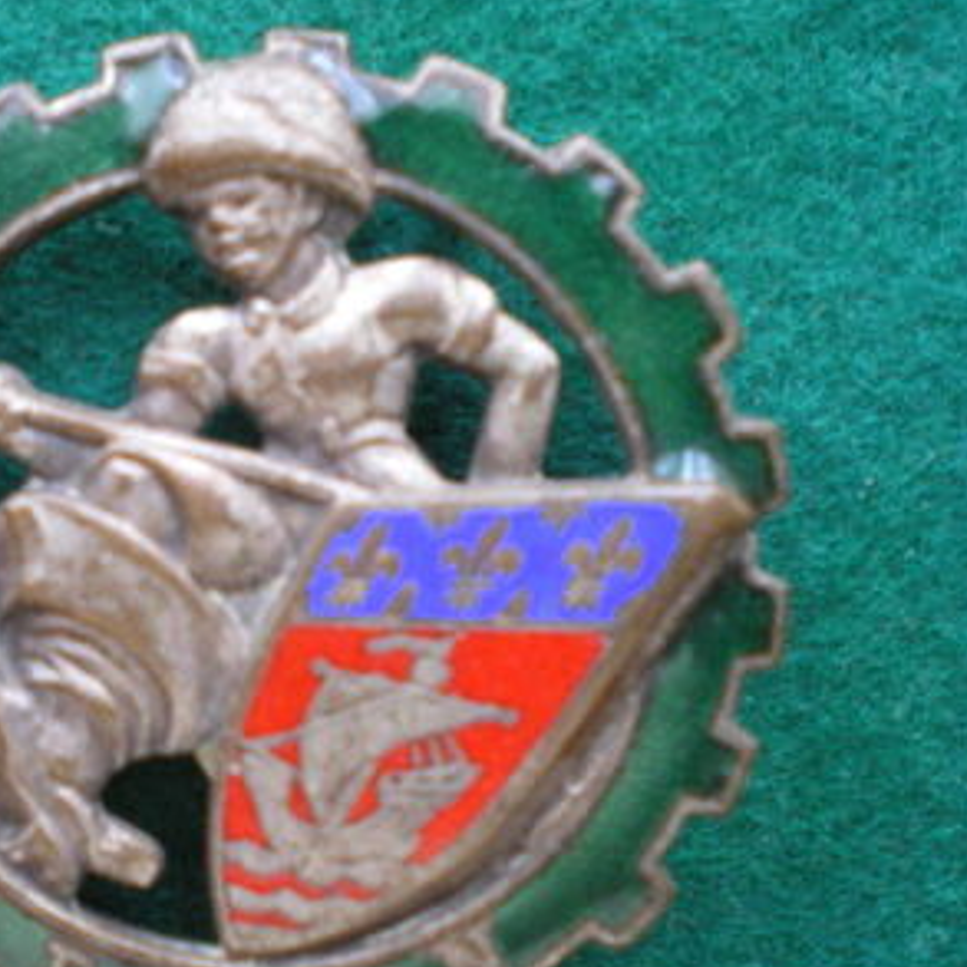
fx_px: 1738
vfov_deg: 31.0
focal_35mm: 55
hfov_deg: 30.6
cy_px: 578
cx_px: 244
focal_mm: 6.3
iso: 400
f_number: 3.1
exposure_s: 1/25
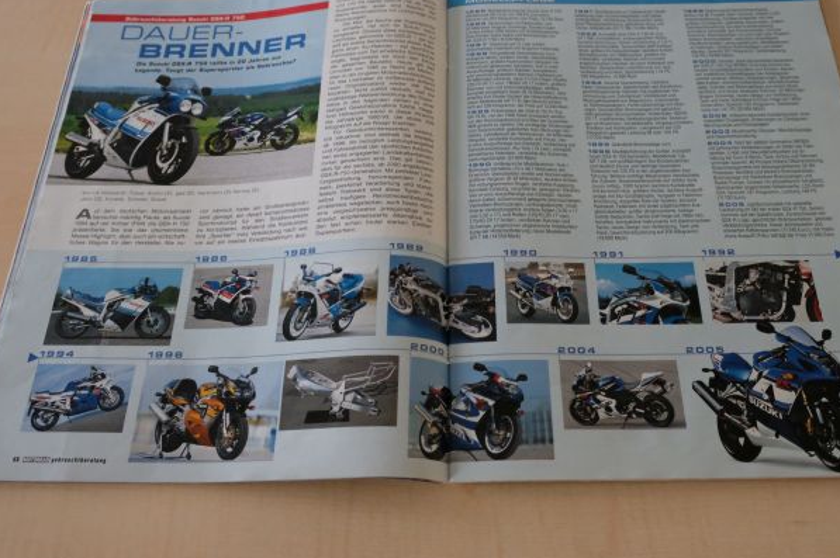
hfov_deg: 54.4
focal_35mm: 35
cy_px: 230
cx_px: 454
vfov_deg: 37.7
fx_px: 816
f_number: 5.6
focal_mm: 19.6
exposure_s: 1/125
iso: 6400
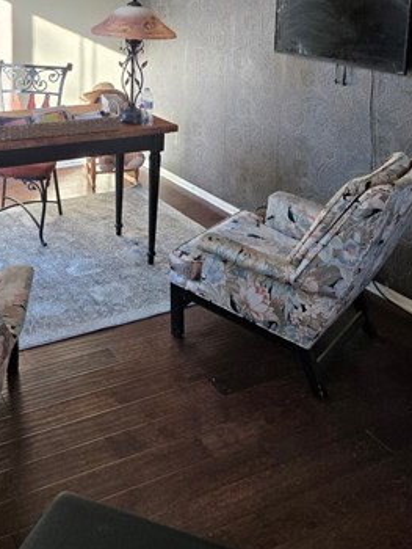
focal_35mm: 42
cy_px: 99
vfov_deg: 42.5
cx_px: 116
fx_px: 666
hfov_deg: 33.9
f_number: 1.8
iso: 125
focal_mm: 5.4
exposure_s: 1/120
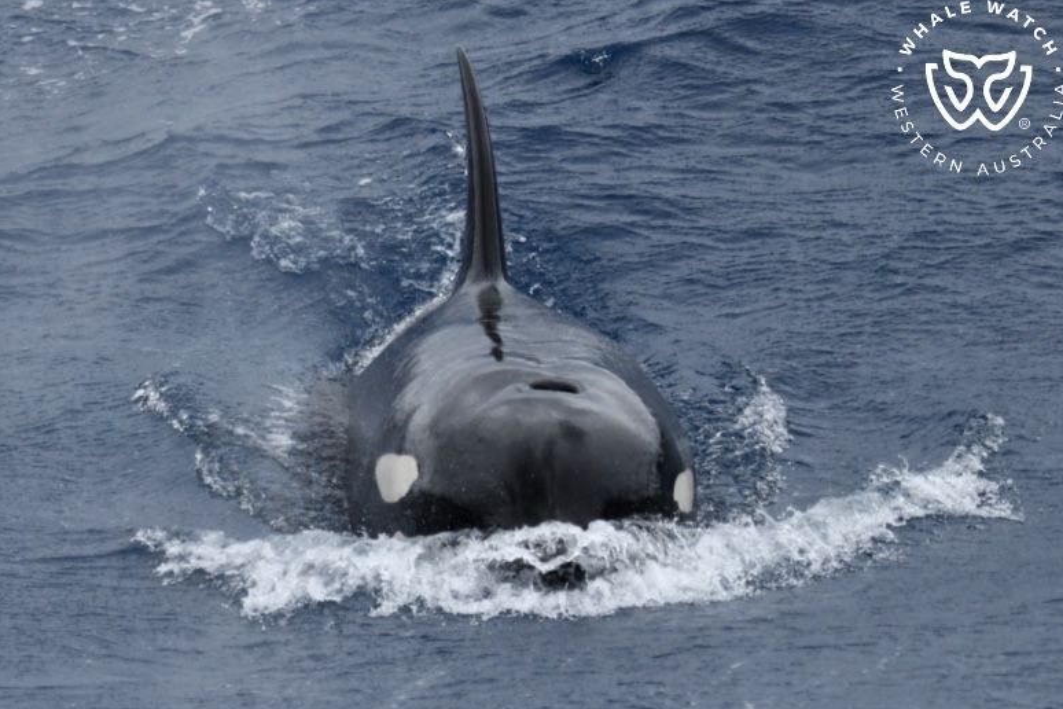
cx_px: 525
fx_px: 9153
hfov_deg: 6.6
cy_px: 363
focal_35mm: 310
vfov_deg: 4.4
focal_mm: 300
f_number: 5.6
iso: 1250
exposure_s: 1/8000
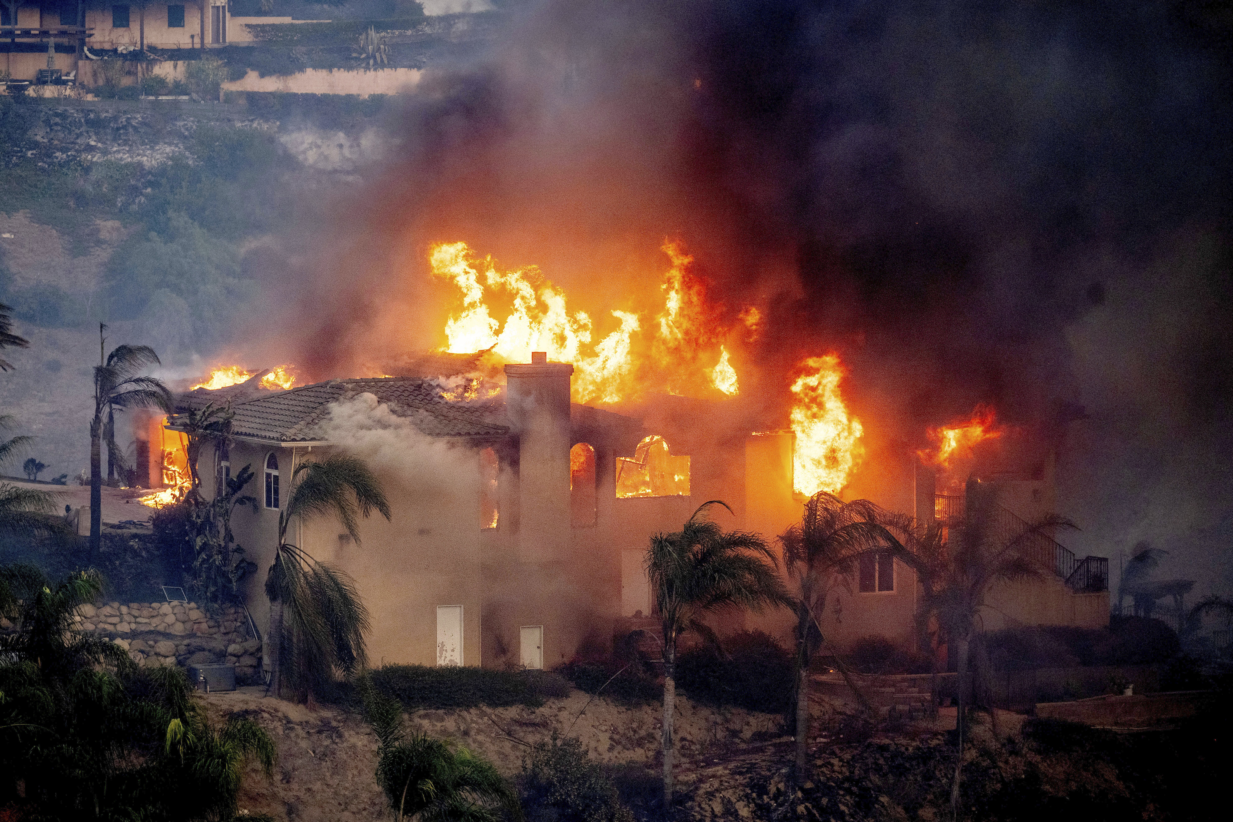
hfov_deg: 10.3
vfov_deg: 6.9
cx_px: 616
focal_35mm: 200
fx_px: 6849
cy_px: 411
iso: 3200
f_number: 4.8
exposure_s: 1/1500
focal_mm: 200
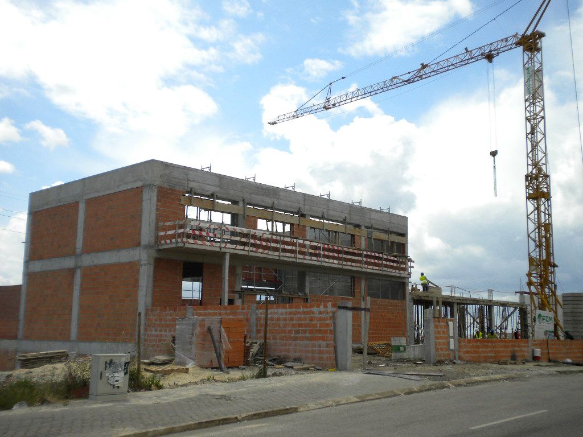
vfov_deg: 35.1
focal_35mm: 41
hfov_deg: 45.8
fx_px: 691
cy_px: 218
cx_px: 292
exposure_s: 1/1000
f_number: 4.9
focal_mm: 7.4
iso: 113
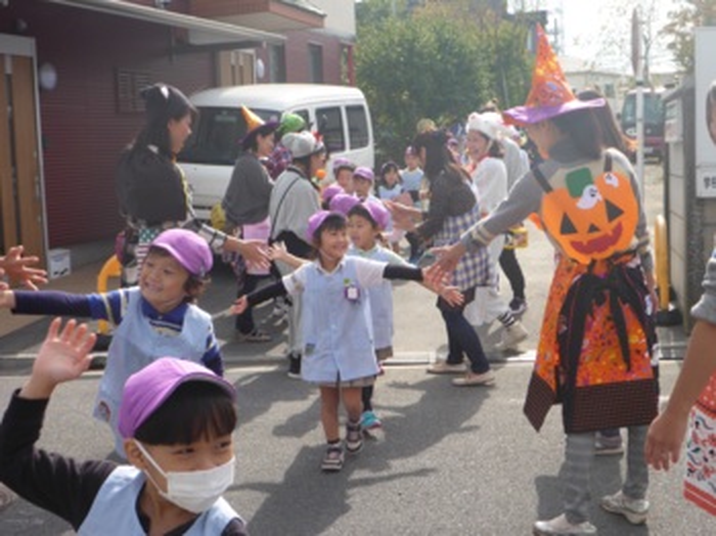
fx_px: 1013
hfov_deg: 38.9
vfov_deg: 29.6
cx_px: 358
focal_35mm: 49
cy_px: 268
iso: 100
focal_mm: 8.4
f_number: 4.5
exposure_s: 1/400
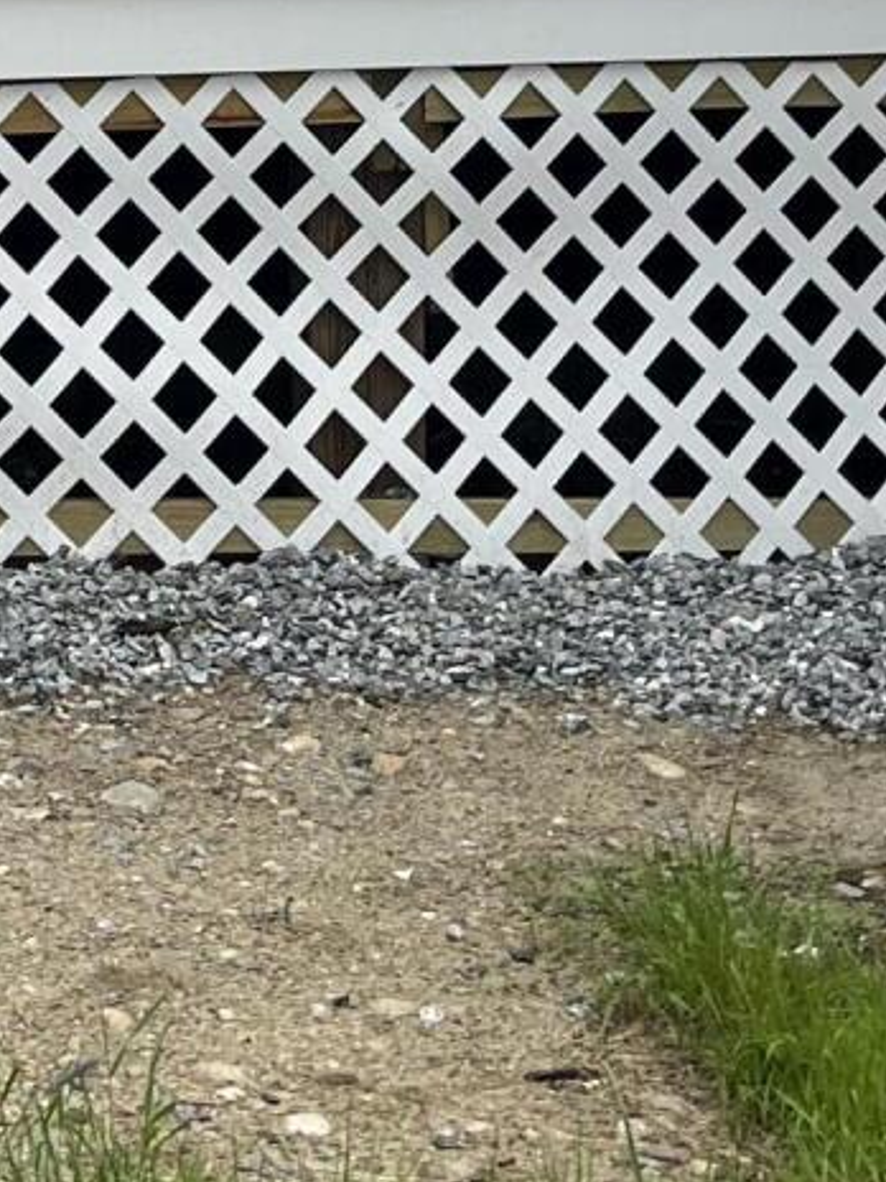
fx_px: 3822
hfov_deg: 13.1
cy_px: -662
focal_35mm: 112
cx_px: 109
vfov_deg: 15.9
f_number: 1.6
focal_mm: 5.1
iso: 50
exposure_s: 1/2755
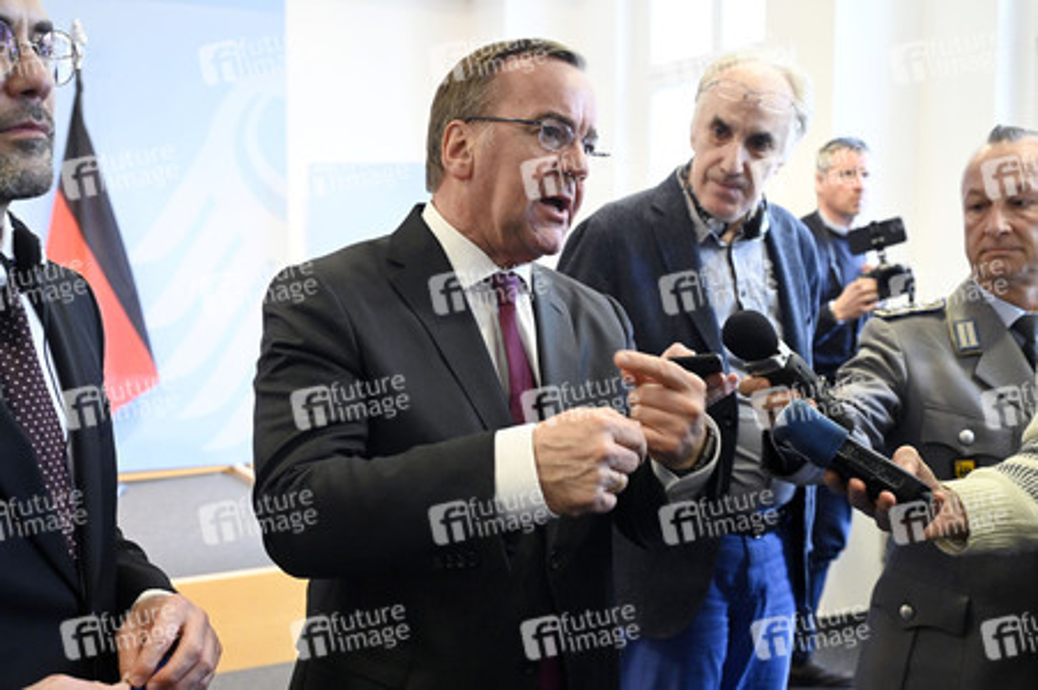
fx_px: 1181
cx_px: 519
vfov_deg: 32.6
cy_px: 345
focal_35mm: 41
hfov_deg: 47.4
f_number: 5
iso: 6400
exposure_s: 1/200
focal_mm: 41
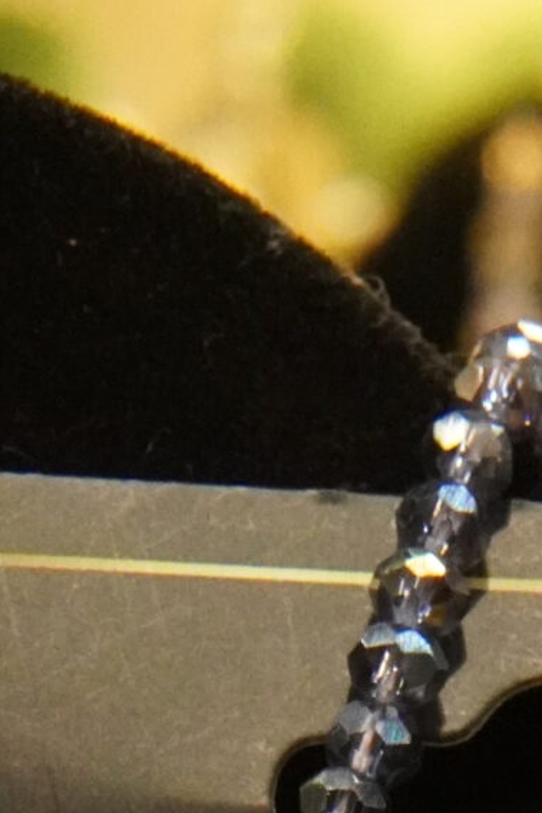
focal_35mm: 203
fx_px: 4584
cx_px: 464
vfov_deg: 9.3
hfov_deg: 6.8
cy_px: 1772
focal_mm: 30
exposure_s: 1/80
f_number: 9
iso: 6400
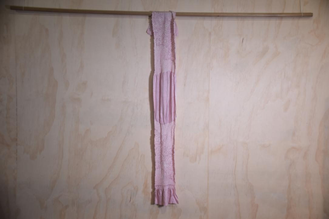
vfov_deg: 28.1
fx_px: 439
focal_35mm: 48
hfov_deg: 41.1
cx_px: 164
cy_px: 110
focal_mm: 32
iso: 400
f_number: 5
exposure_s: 1/100
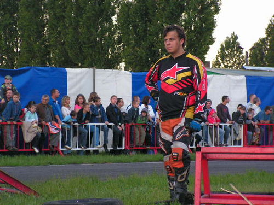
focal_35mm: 144
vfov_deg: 10.3
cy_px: 102
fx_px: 1140
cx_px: 137
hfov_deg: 13.7
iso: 200
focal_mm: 24
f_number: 3.4
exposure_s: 1/160
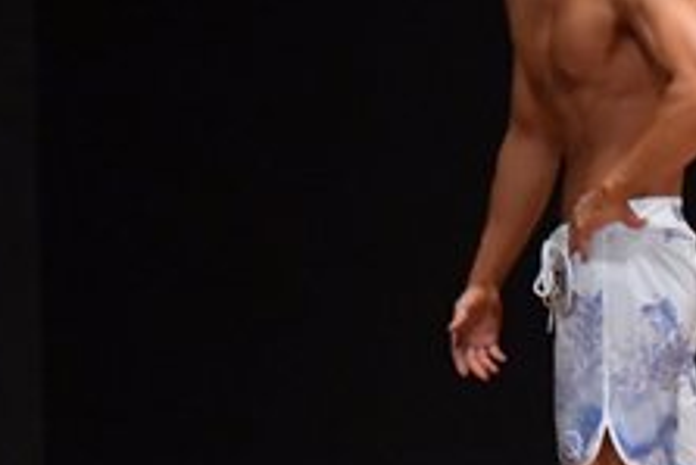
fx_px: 15109
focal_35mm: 781
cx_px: 1163
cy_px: 449
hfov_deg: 2.6
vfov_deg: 1.8
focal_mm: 150
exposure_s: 1/400
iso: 6400
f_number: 5.6
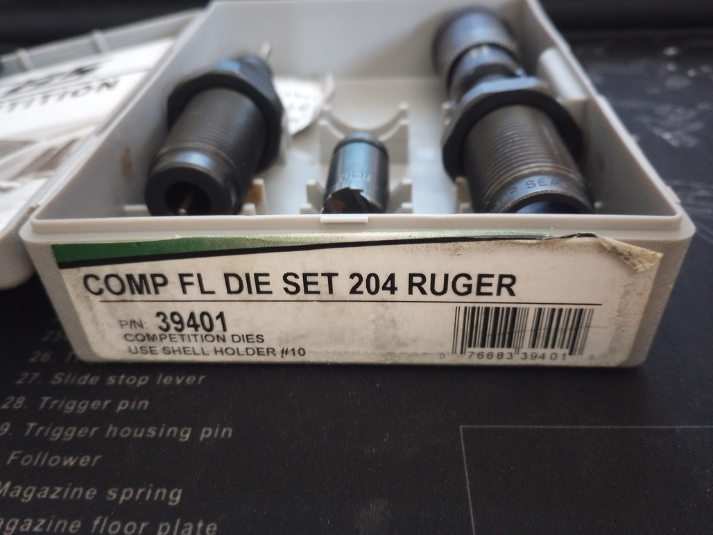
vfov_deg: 48.2
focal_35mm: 29
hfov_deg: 61.7
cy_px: 265
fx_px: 597
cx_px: 351
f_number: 1.8
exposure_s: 1/15
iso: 5981
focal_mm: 4.27
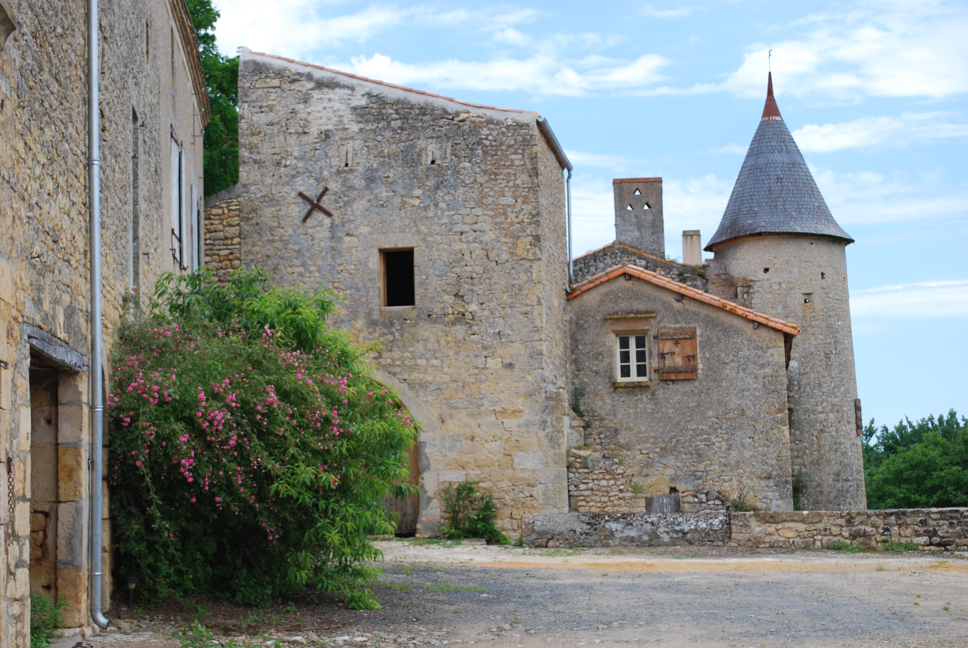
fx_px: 1696
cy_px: 324
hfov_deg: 31.9
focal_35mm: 63
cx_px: 484
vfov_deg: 21.6
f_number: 7.1
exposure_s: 1/200
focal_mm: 42
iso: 100
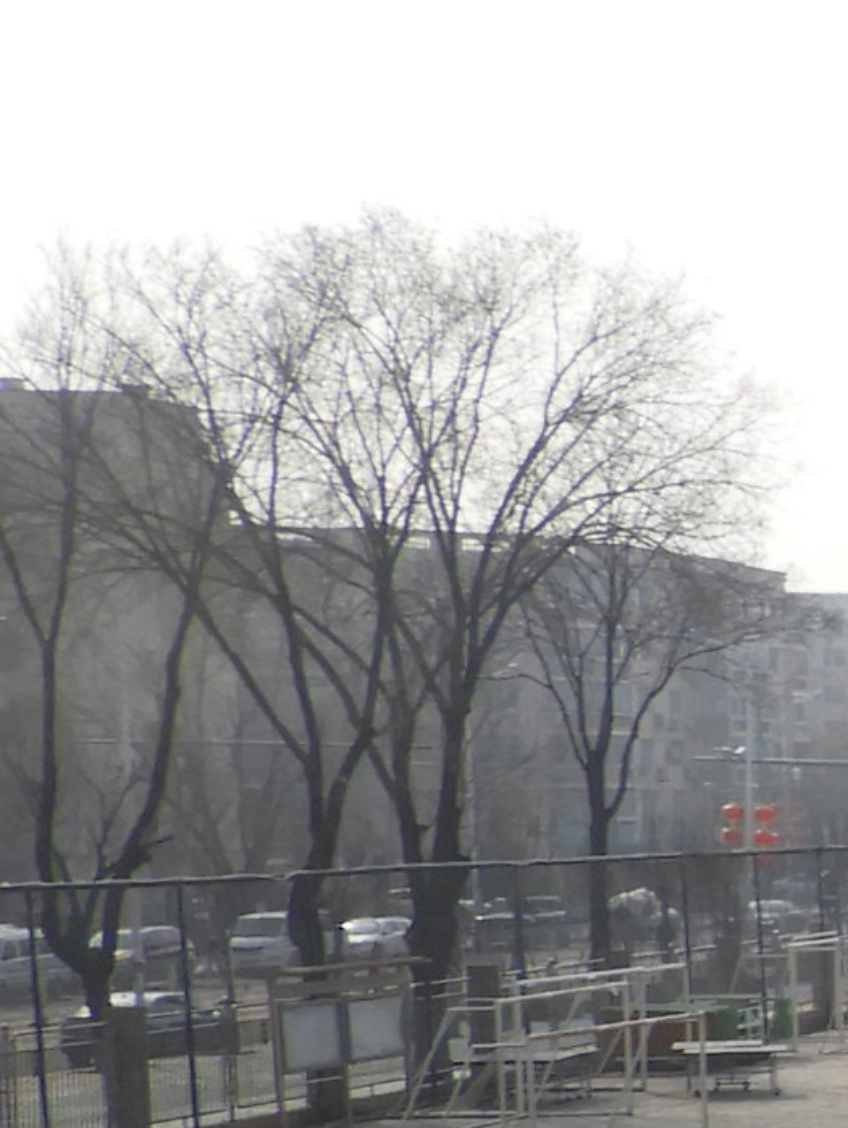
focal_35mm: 112
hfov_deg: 10.4
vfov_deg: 17.3
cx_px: 2355
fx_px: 3655
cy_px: 1033
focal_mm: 4.3
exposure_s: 1/1600
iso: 100
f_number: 3.8
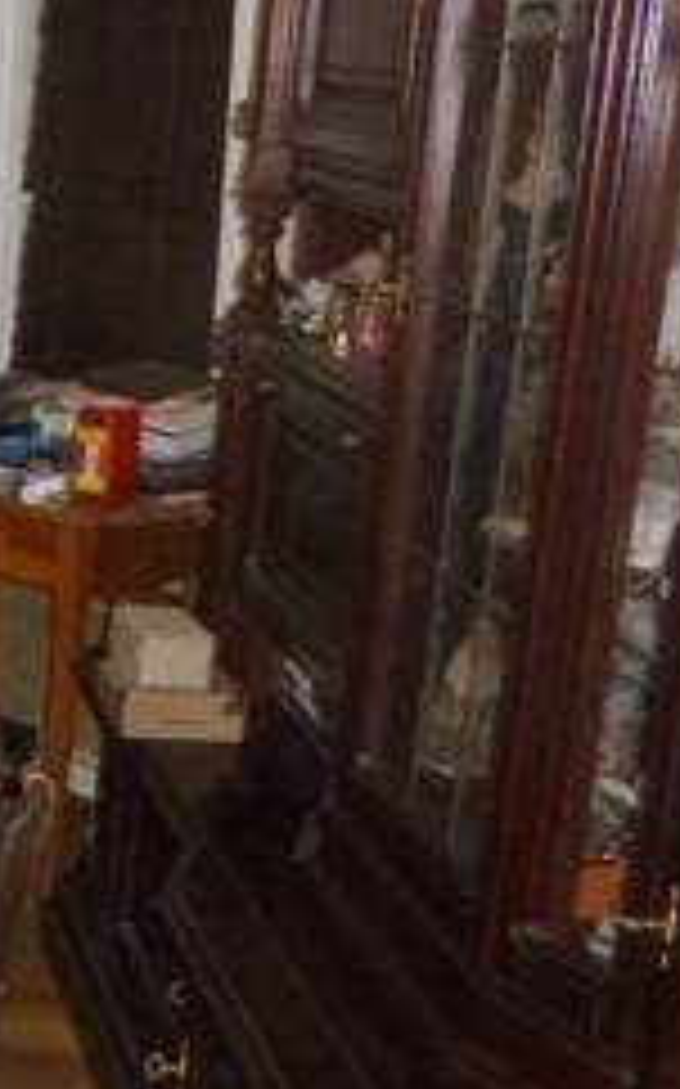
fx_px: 2078
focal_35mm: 70
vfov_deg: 29.3
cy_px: 459
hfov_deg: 15.8
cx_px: -549
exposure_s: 1/60
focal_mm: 4.5
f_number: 3.1
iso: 500
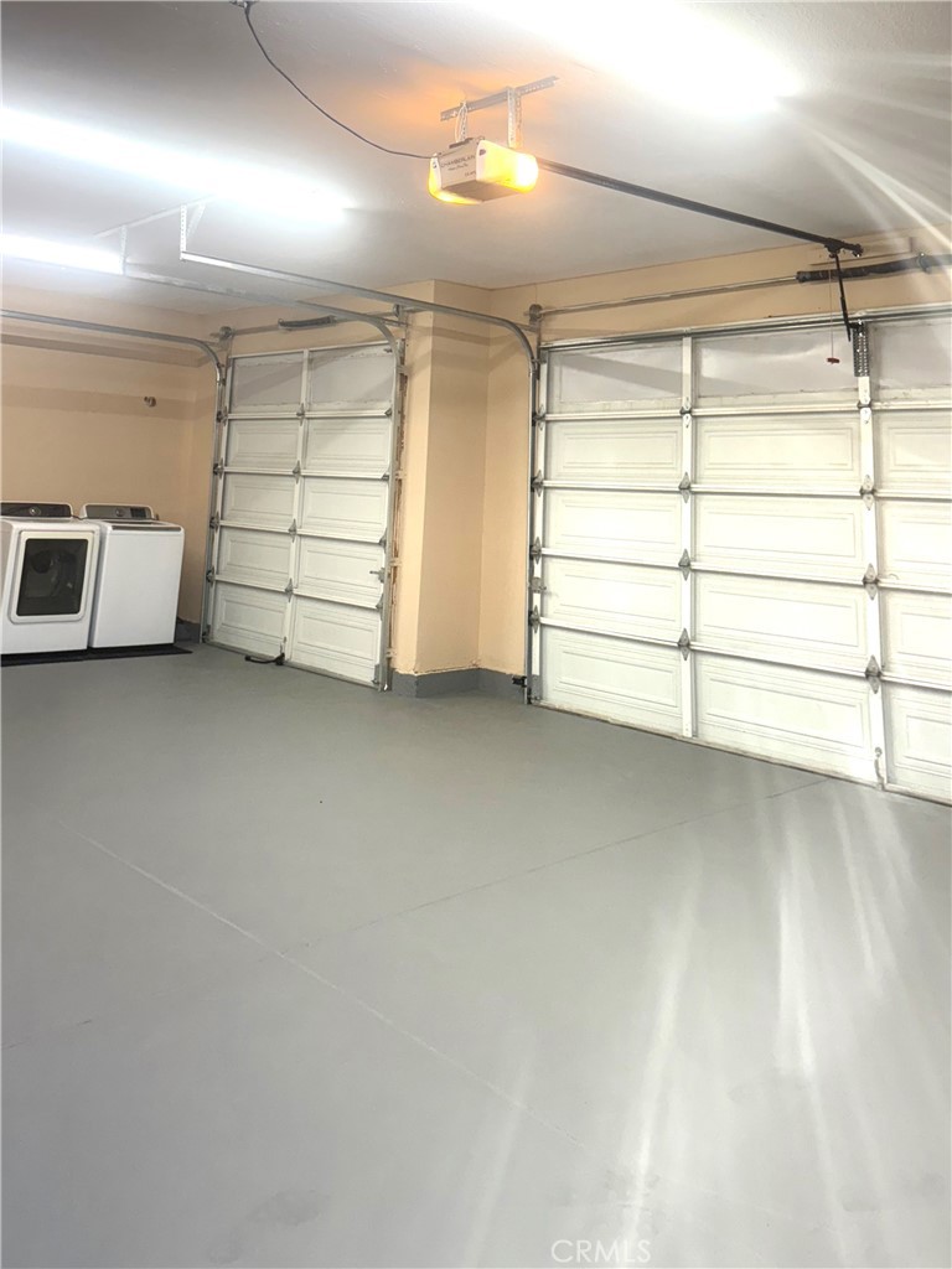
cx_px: 476
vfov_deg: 71.6
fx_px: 880
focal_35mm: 24
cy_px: 634
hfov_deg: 56.8
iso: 160
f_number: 1.78
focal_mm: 6.76
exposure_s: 1/232
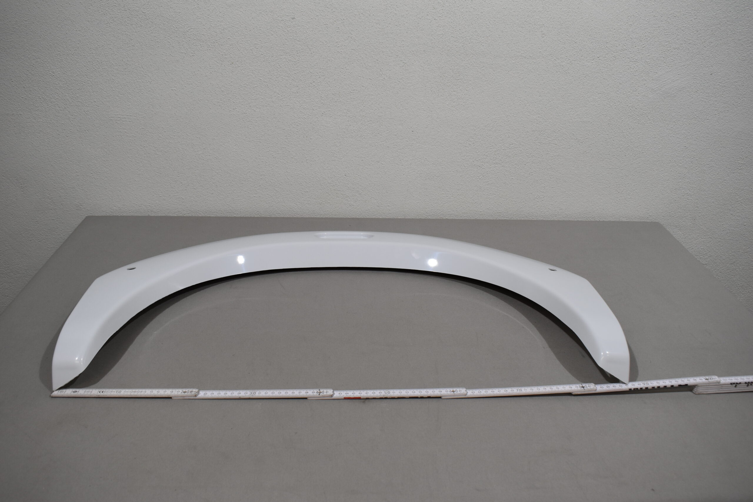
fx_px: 659
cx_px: 376
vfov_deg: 41.7
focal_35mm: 32
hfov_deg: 59.5
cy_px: 251
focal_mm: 21
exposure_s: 1/125
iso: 400
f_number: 5.6
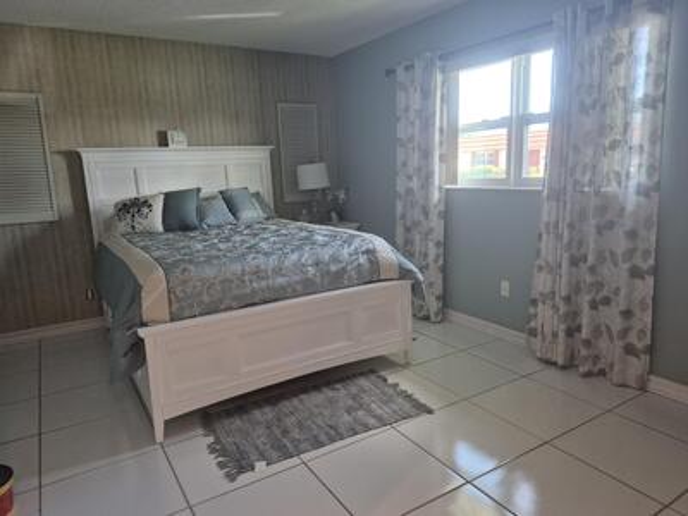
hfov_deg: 73.9
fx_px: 457
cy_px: 258
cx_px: 344
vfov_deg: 58.9
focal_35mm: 23
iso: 250
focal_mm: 5.4
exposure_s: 1/120
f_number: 1.8
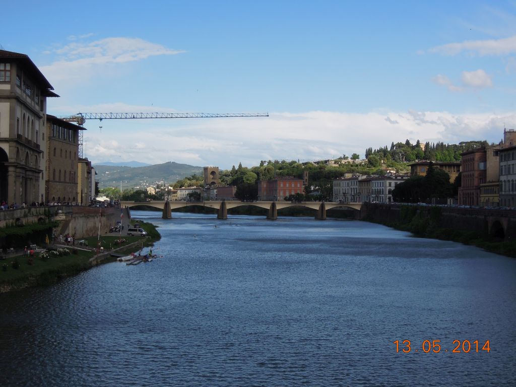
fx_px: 820
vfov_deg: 26.6
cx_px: 258
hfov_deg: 34.9
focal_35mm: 55
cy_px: 194
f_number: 3.5
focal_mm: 9.9
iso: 160
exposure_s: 1/1600
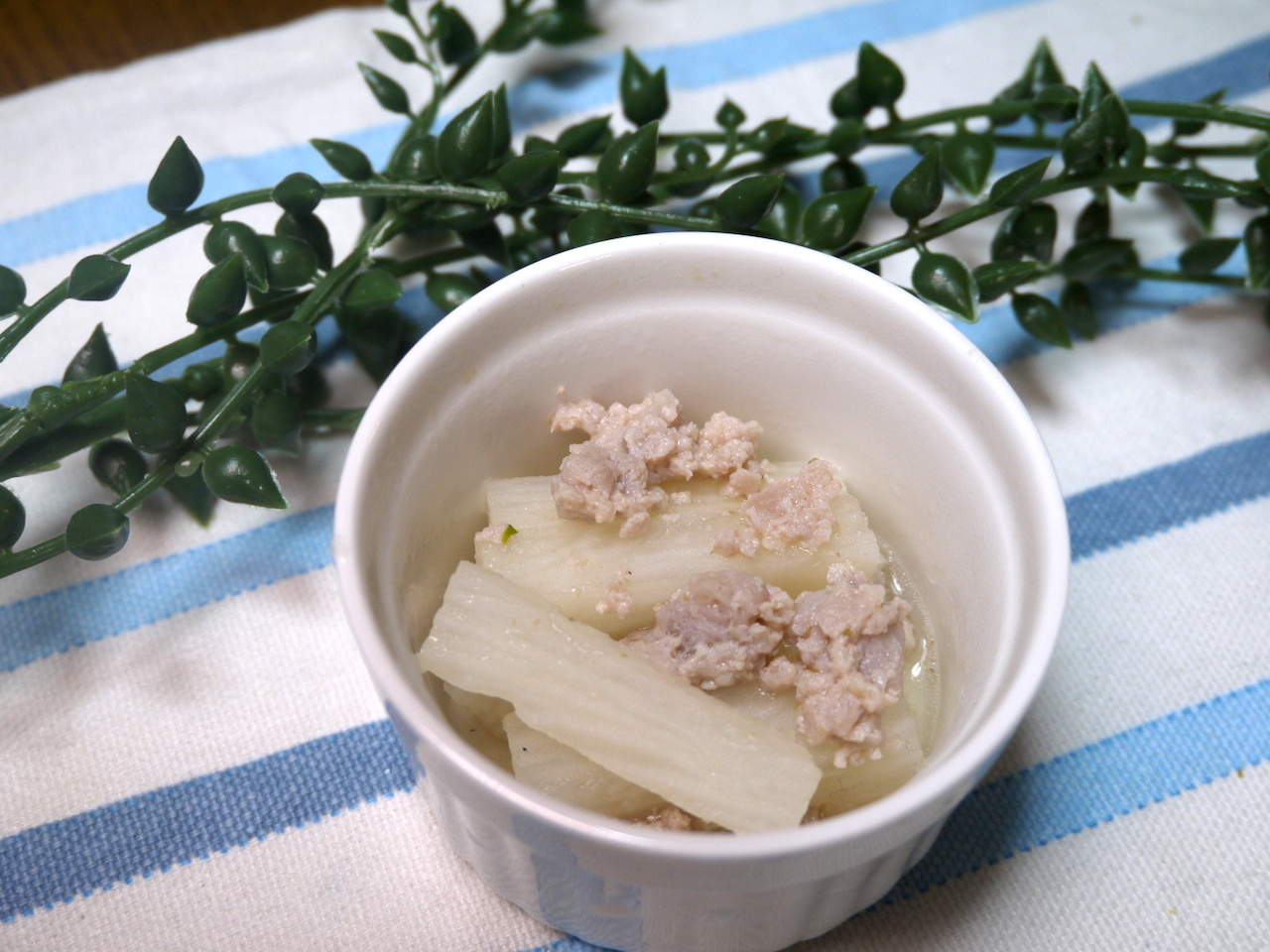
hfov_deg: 42.9
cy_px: 476
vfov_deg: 32.9
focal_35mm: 44
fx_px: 1614
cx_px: 635
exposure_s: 1/60
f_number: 4.7
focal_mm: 22
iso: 250
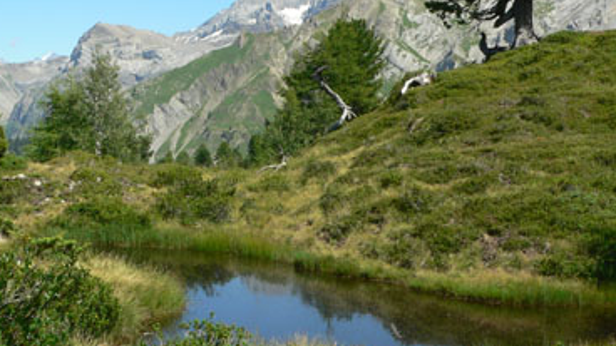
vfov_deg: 18.8
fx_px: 1045
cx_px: 285
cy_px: 132
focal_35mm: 64
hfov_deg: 32.8
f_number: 8
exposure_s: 1/200
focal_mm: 8.1
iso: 100
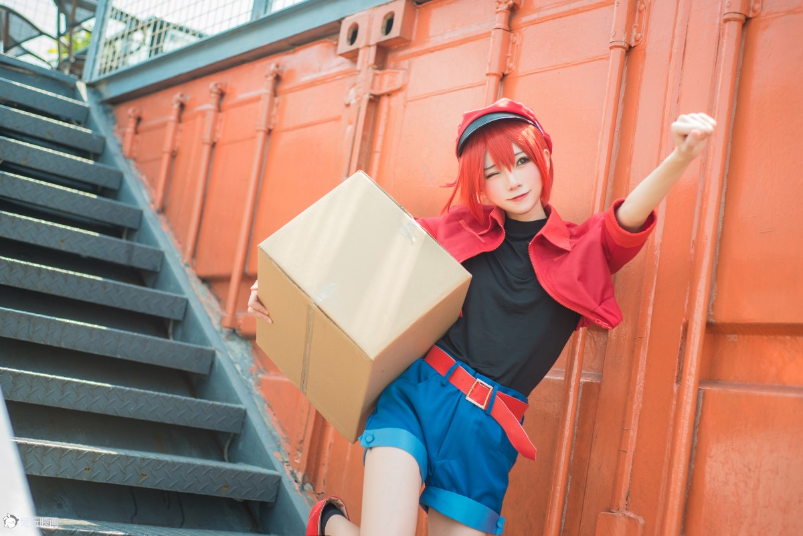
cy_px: 268
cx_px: 402
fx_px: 1116
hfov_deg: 39.6
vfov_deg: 27.0
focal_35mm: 50
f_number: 2.8
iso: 200
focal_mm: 50
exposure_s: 1/1000
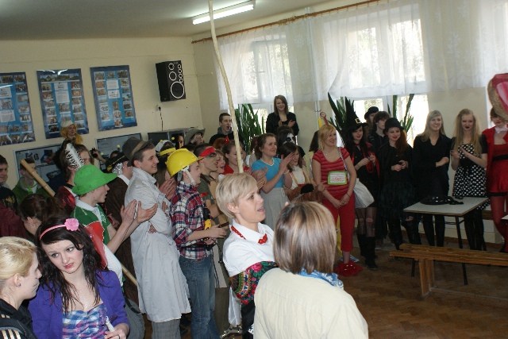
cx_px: 254
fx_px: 550
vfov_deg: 34.2
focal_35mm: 39
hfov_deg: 49.5
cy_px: 170
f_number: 5.6
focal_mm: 26
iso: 400
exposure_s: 1/60
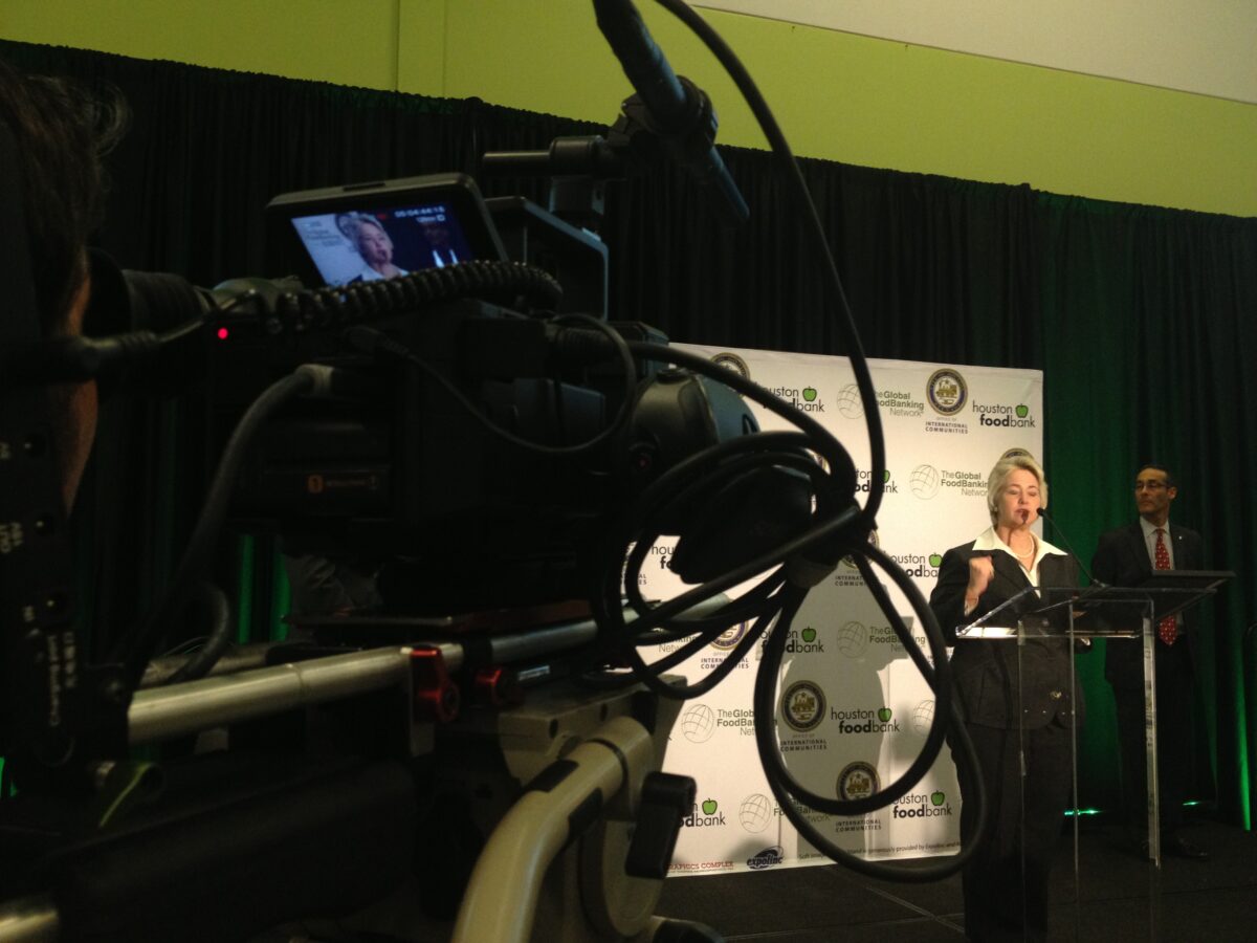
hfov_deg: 52.6
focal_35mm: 35
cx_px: 628
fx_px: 1271
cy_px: 472
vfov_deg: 40.7
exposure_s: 1/20
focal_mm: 4.28
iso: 160
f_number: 2.4
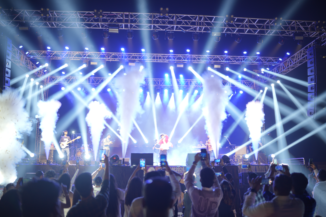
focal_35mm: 35
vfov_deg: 37.9
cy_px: 108
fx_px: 317
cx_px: 163
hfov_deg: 54.4
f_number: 1.4
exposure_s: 1/50
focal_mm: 35
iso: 160
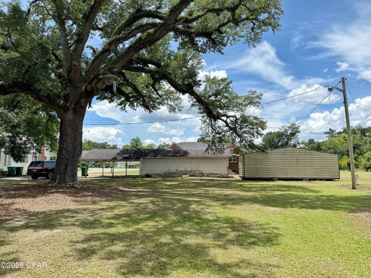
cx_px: 186
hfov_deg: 71.6
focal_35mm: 24
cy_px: 139
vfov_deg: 56.8
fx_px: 257
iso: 80
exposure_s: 1/4975
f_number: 1.78
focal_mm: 6.76
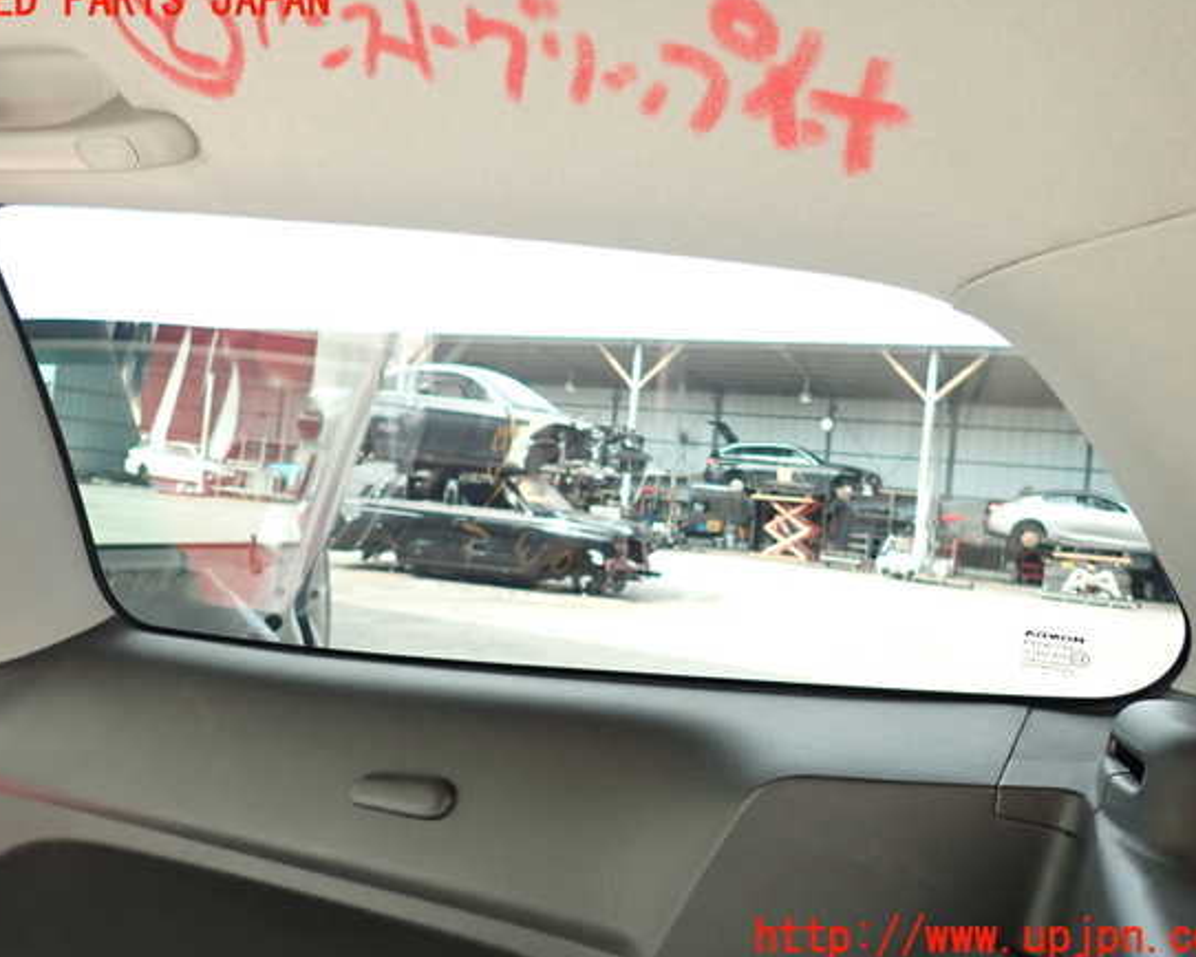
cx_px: 591
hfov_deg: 64.0
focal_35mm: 27
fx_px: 956
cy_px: 470
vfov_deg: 53.2
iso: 400
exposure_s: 1/30
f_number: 2
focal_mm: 4.5
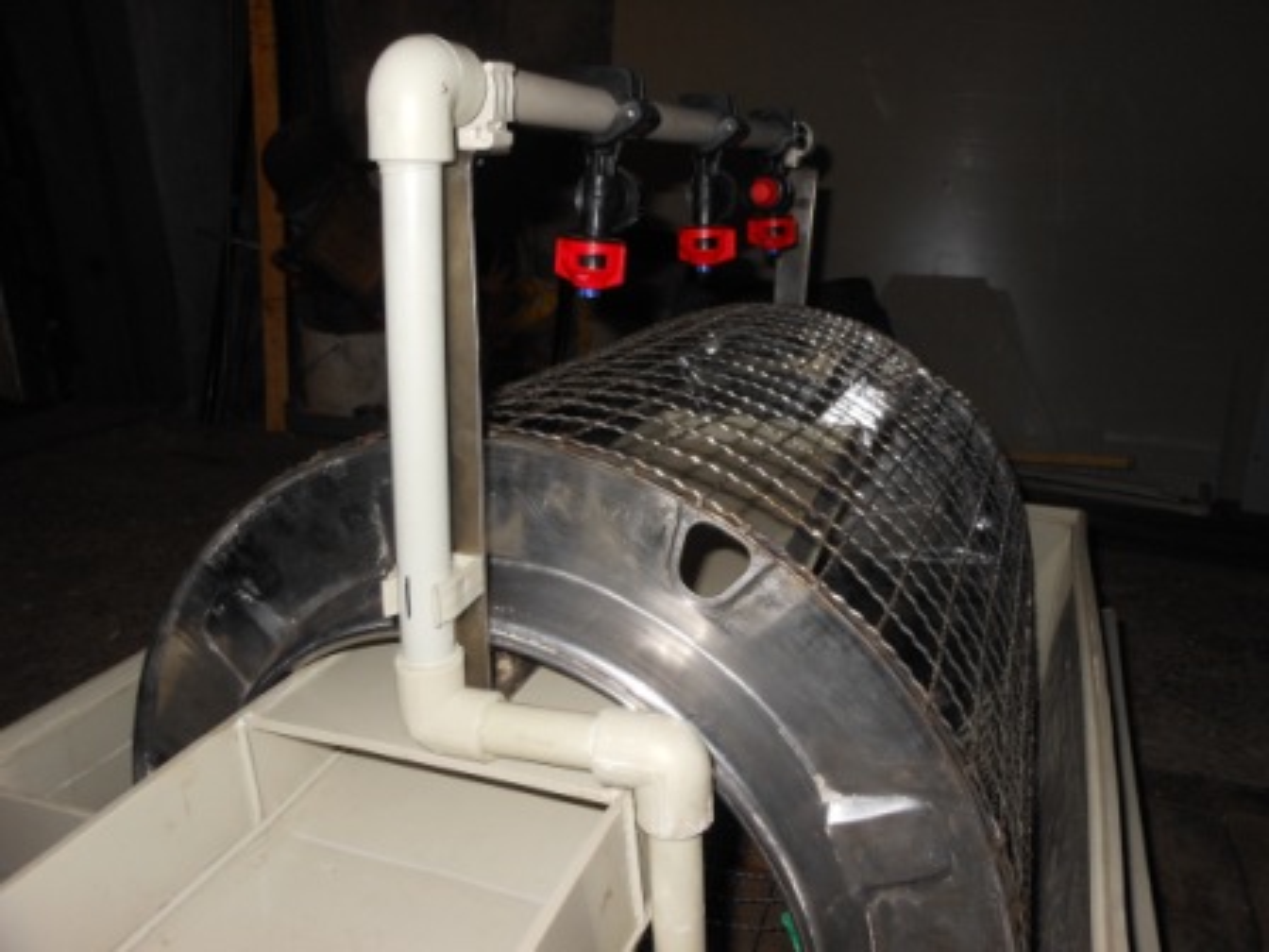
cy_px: 476
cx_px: 634
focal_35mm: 28
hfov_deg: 63.4
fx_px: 1026
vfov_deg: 49.7
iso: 80
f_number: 3.7
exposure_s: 1/25
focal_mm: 5
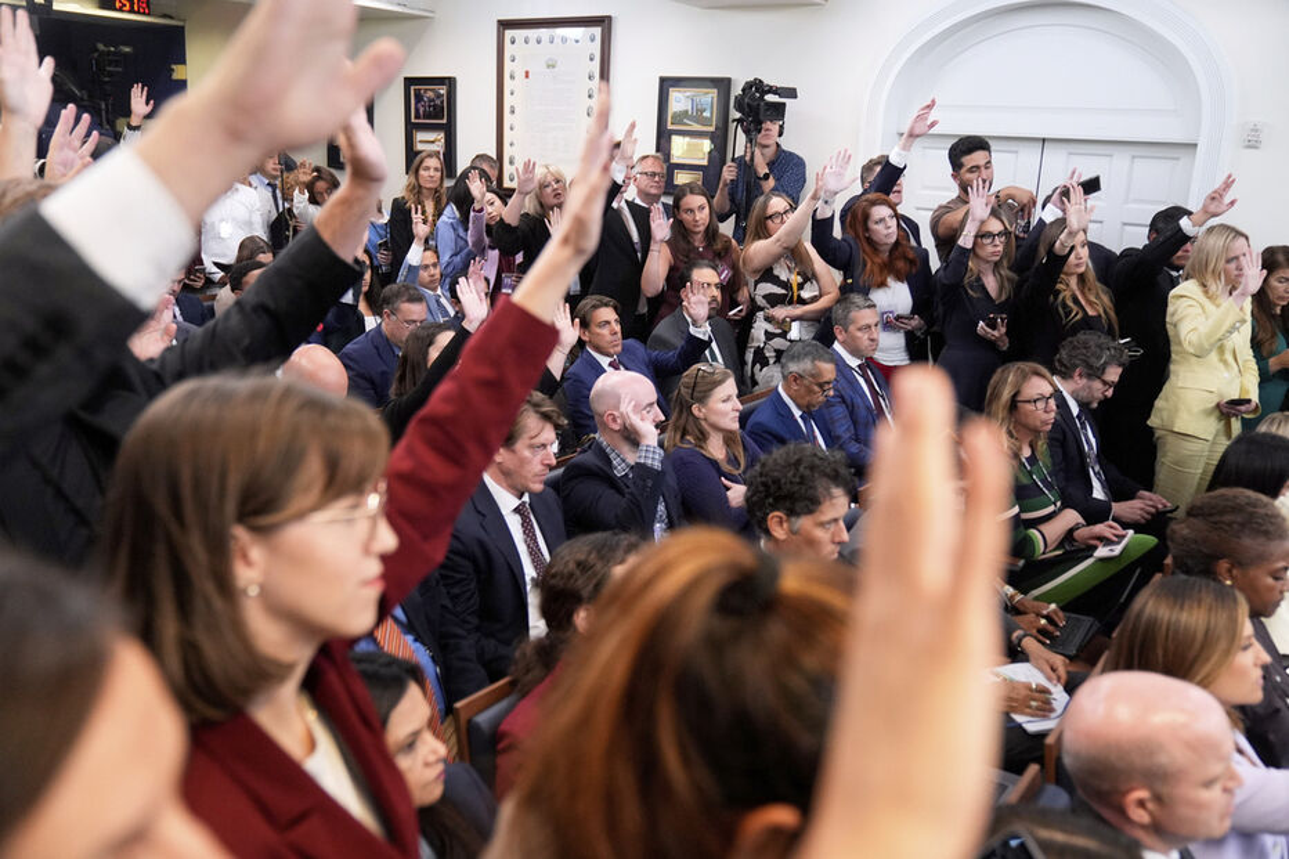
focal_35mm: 29
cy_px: 430
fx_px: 1038
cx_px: 644
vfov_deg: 44.9
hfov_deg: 63.7
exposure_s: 1/500
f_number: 2.8
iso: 2500
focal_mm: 29
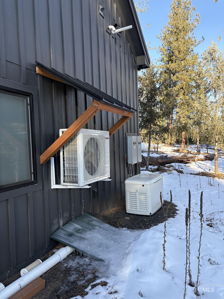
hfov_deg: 53.1
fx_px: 224
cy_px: 150
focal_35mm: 26
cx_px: 112
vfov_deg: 67.3
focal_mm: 5.96
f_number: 1.6
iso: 64
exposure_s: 1/576
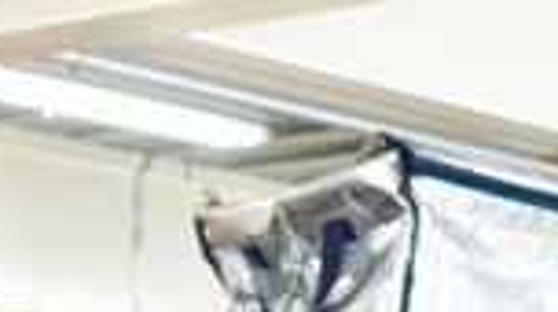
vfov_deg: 4.3
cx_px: 356
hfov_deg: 7.9
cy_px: 793
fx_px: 4034
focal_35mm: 273
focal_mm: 55
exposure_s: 1/250
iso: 800
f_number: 3.5
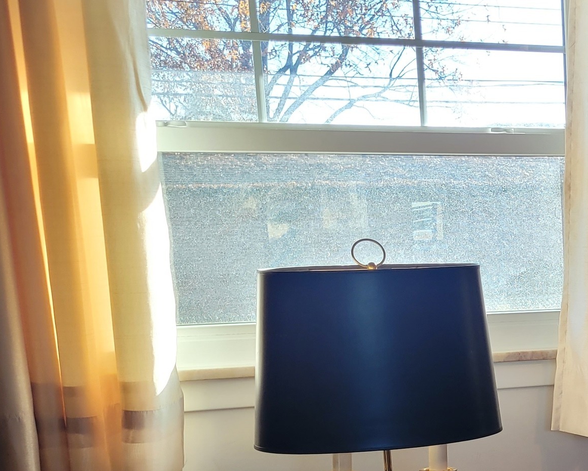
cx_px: 713
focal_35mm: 67
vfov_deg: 22.3
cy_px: 413
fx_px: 1166
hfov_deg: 25.3
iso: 80
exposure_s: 1/120
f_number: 1.8
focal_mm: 5.4
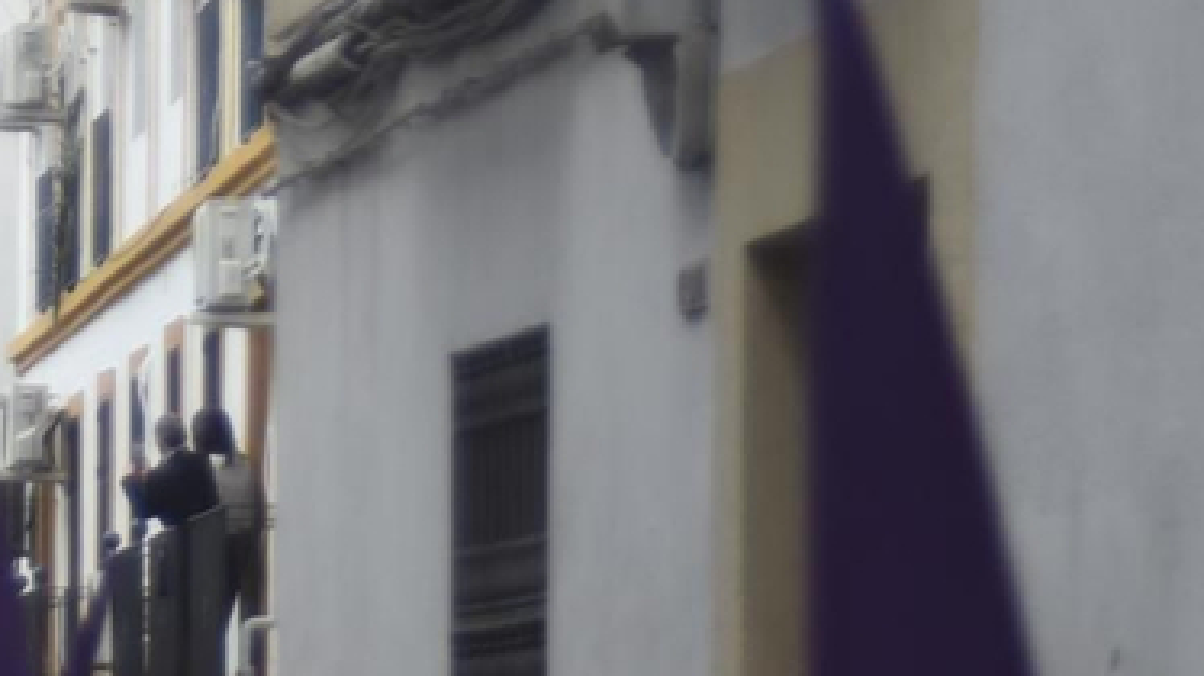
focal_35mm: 314
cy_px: 953
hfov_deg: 6.8
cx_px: -631
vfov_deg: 3.8
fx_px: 10020
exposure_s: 1/320
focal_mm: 70
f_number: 5.6
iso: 400
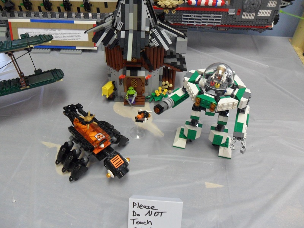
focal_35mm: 27
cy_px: 114
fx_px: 237
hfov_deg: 65.3
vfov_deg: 51.4
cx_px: 152
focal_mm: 4.9
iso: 240
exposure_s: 1/30
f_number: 3.5
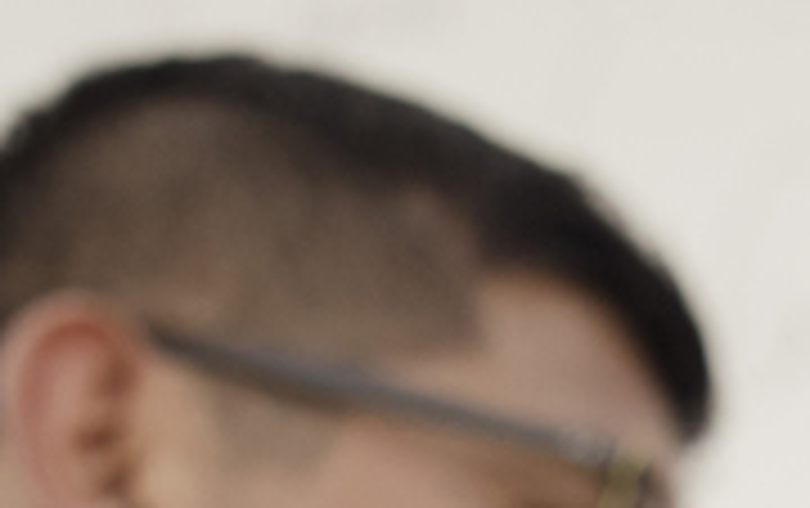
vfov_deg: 7.2
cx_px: 801
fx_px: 3603
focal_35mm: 163
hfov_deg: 12.7
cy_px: 1477
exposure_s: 1/3200
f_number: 3.5
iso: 800
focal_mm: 24
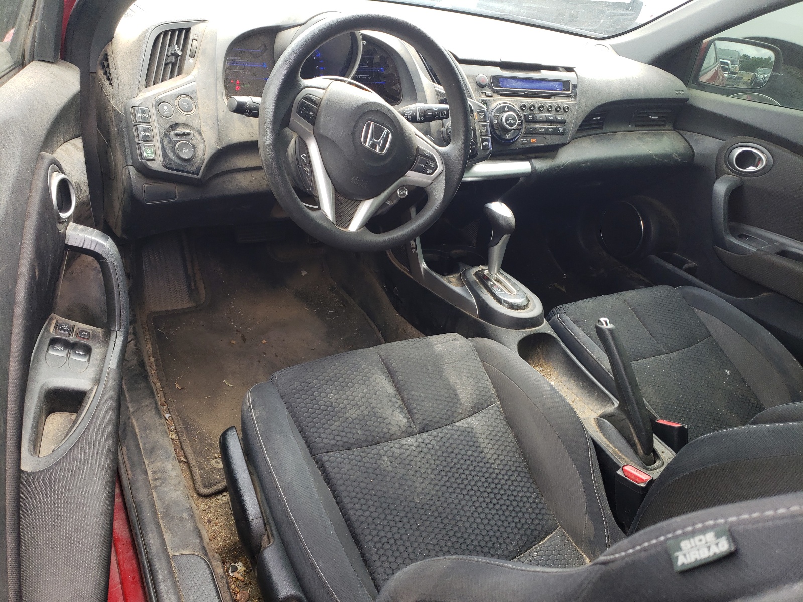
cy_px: 301
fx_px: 603
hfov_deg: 67.3
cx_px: 402
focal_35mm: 26
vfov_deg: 53.1
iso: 50
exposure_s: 1/141
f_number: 1.5
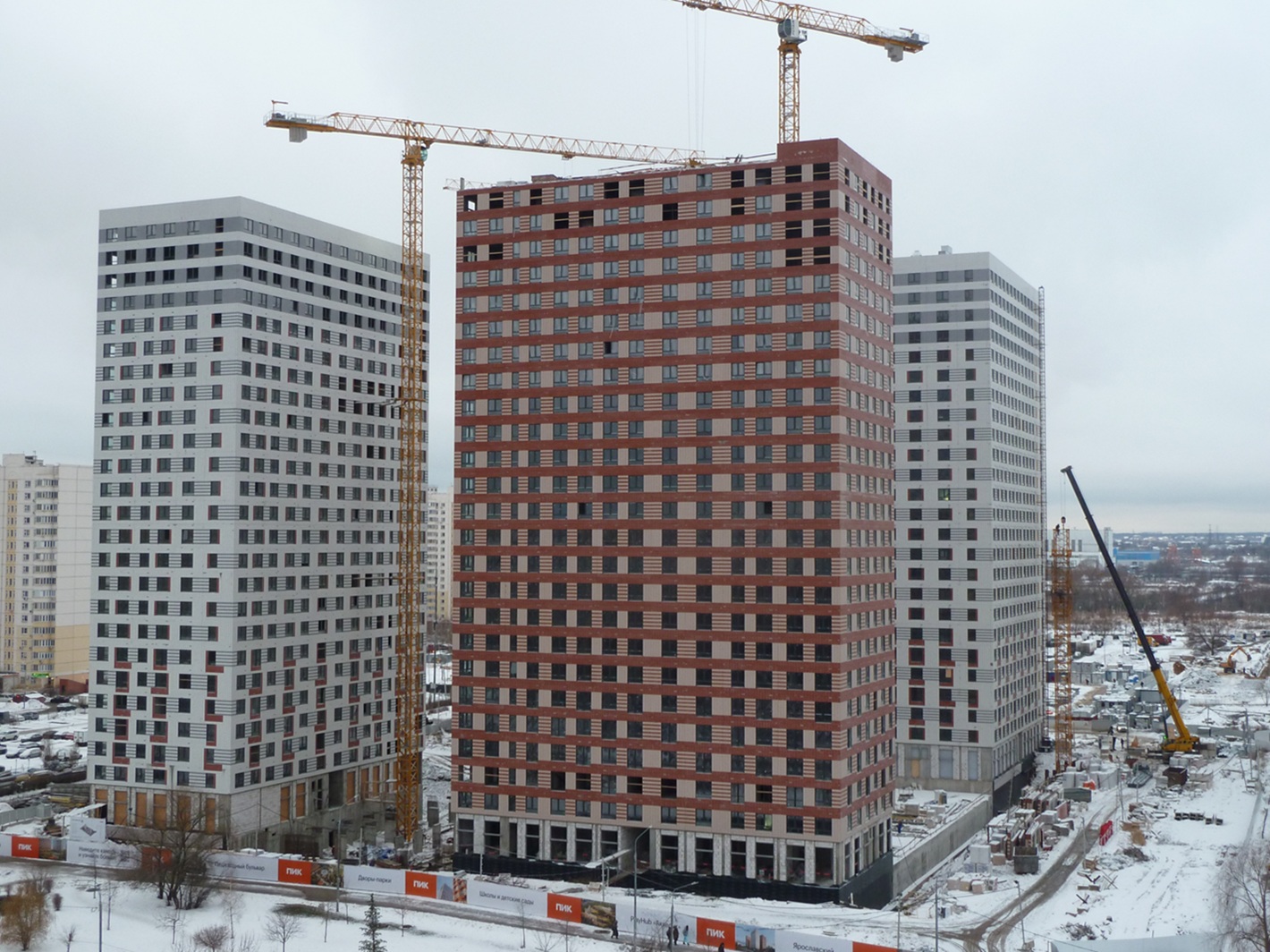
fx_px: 1614
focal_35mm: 44
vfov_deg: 32.9
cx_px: 635
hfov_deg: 43.0
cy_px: 476
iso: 160
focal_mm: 7.3
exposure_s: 1/30
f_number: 3.7
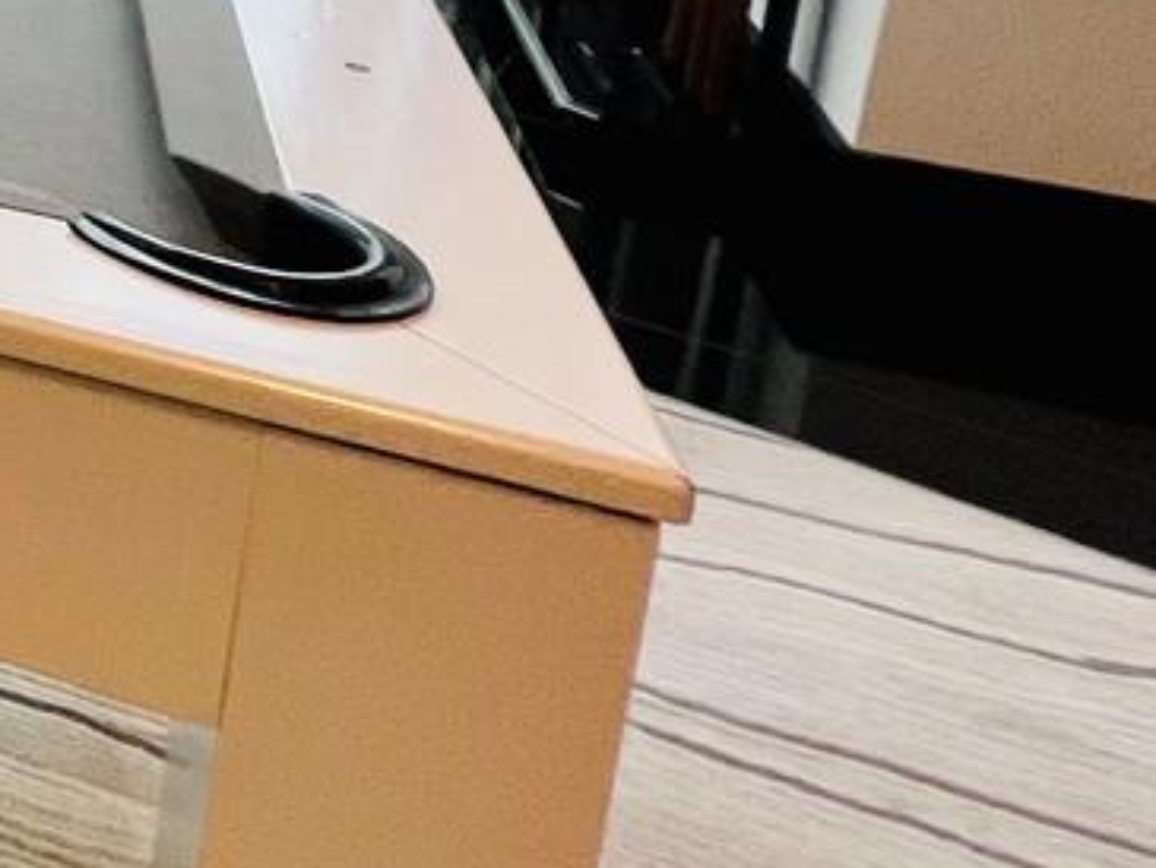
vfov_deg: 21.2
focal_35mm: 57
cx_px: -1327
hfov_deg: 17.6
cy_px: -469
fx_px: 1904
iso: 50
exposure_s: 1/120
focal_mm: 1.57
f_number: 1.8
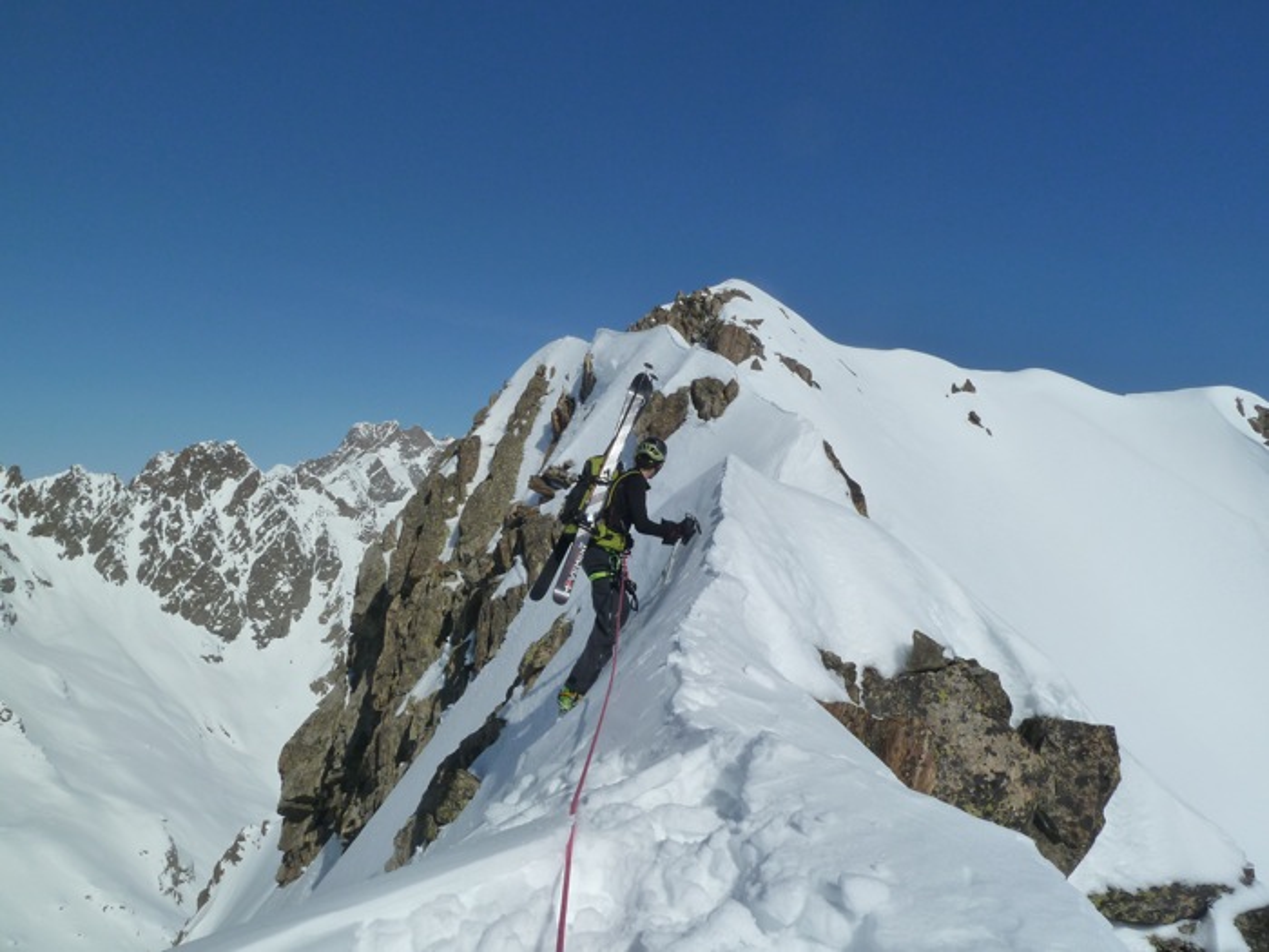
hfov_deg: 69.4
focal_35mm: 25
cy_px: 476
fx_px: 916
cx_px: 634
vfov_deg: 54.9
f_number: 6.3
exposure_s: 1/1300
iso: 125
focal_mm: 4.1
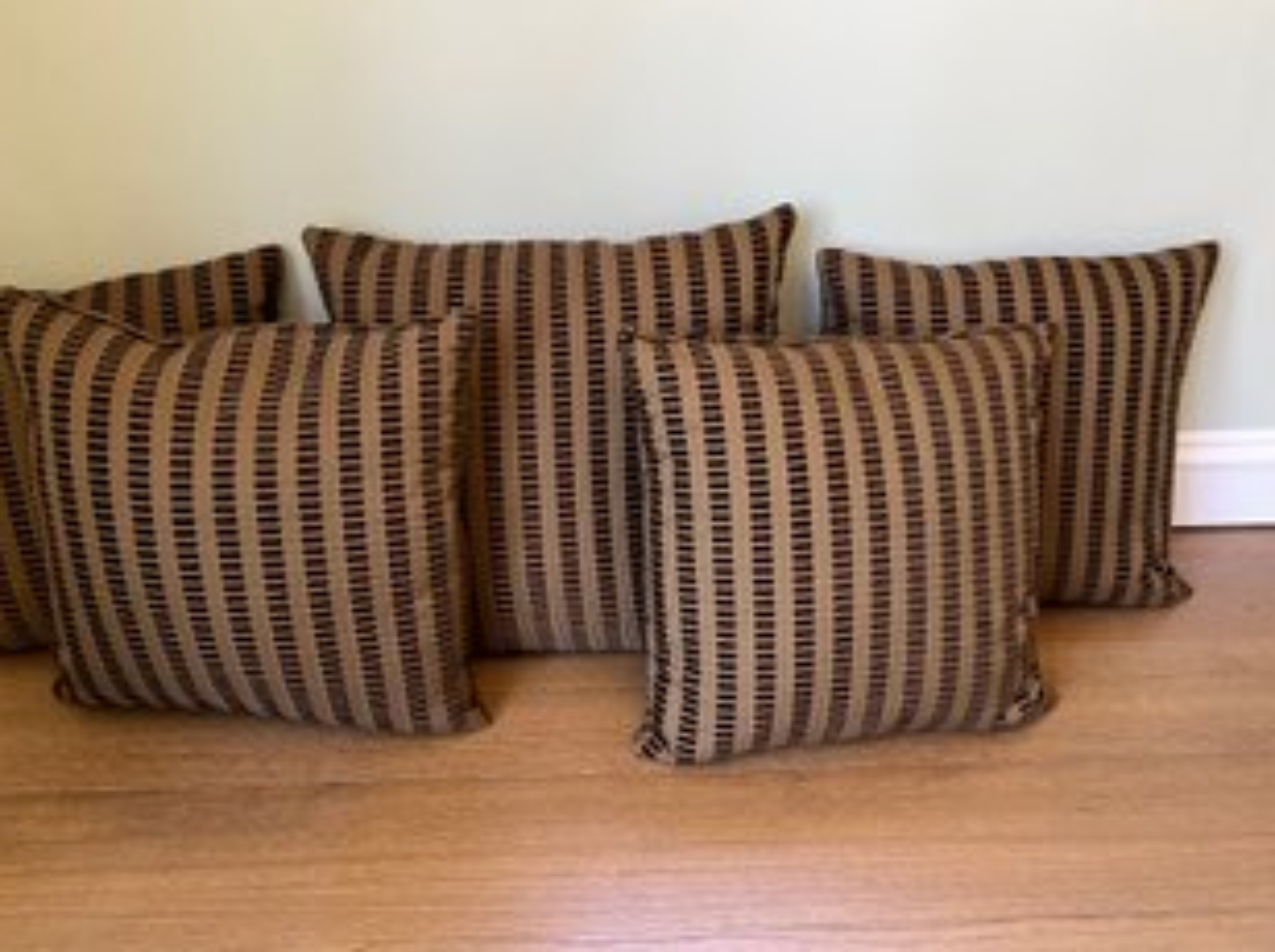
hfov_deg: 61.7
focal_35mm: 29
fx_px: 1066
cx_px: 594
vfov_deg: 48.0
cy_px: 524
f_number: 1.6
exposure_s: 1/60
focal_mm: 5.1
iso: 250
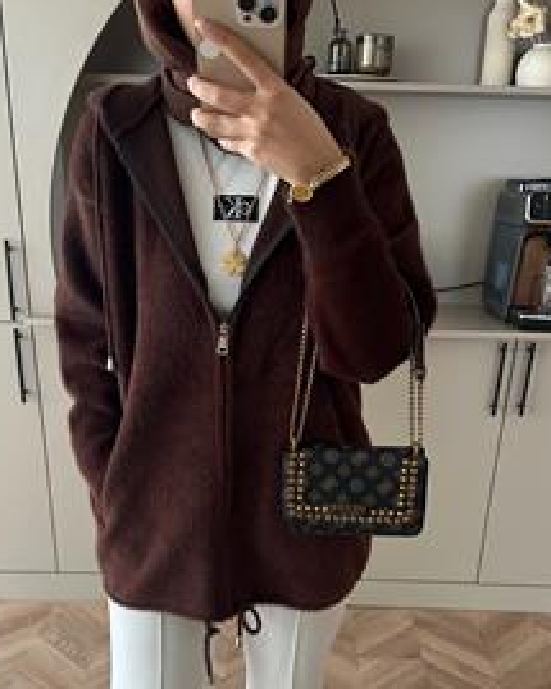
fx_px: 734
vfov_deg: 48.6
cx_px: 282
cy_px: 503
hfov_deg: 41.1
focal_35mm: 36
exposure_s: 1/60
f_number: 1.78
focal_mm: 6.86
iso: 320
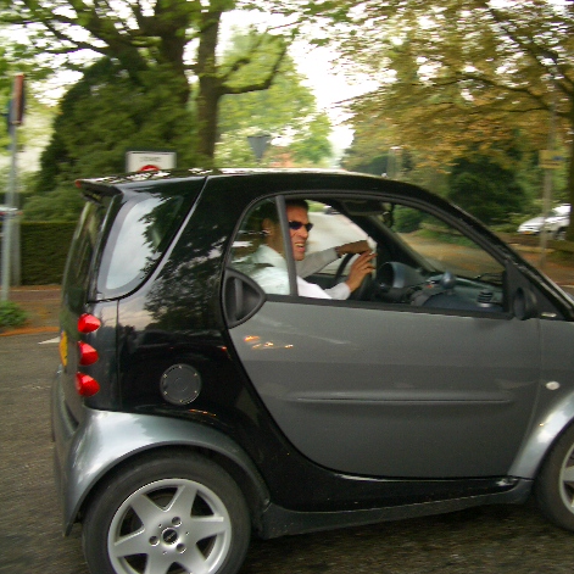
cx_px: 368
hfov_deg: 39.7
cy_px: 283
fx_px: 788
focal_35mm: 42
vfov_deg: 40.0
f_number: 2.6
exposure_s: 1/100
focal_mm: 5.8
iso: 50
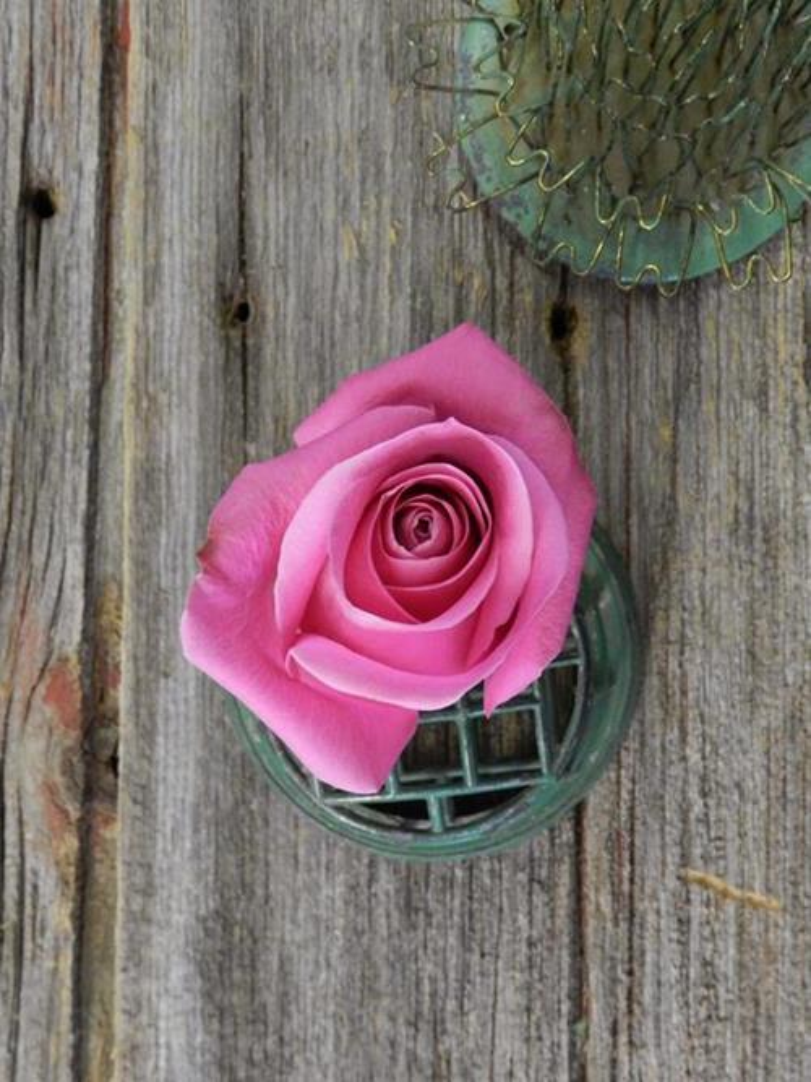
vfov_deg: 41.2
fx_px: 1437
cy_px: 541
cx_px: 406
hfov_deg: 31.5
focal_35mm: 46
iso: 800
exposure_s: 1/60
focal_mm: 8.1
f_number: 4.2
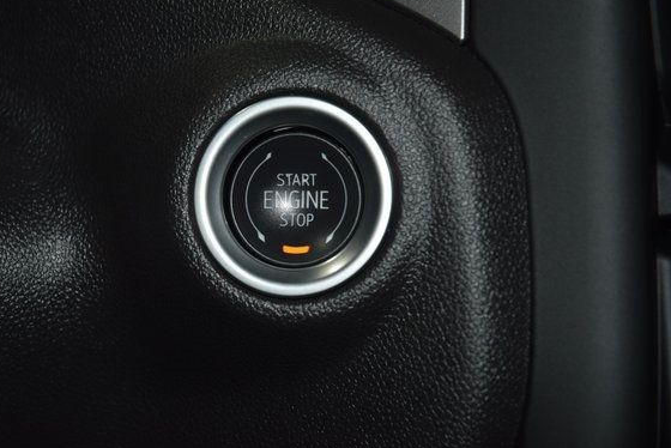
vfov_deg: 11.4
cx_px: 289
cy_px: 209
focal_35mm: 120
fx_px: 2238
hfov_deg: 17.0
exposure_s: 1/60
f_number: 4.5
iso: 450
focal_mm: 70
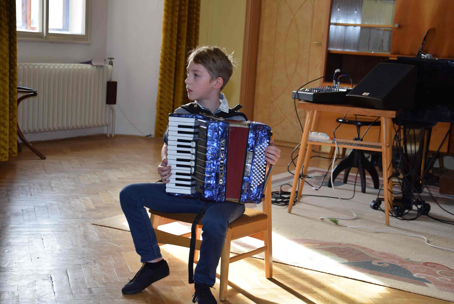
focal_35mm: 68
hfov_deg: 29.8
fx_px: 852
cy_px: 152
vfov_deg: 20.2
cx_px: 227
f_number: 4.8
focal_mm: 45
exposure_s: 1/100
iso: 400
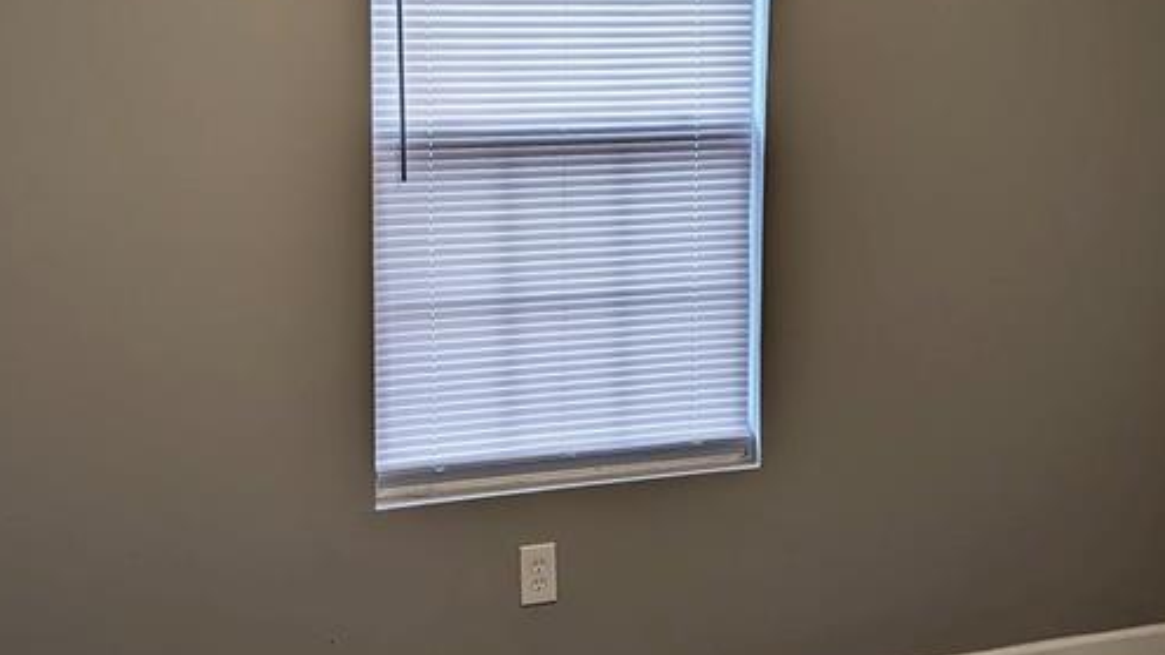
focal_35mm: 54
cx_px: 538
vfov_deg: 22.2
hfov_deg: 38.5
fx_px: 1668
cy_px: 268
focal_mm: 6.9
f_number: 1.68
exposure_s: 1/60
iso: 21
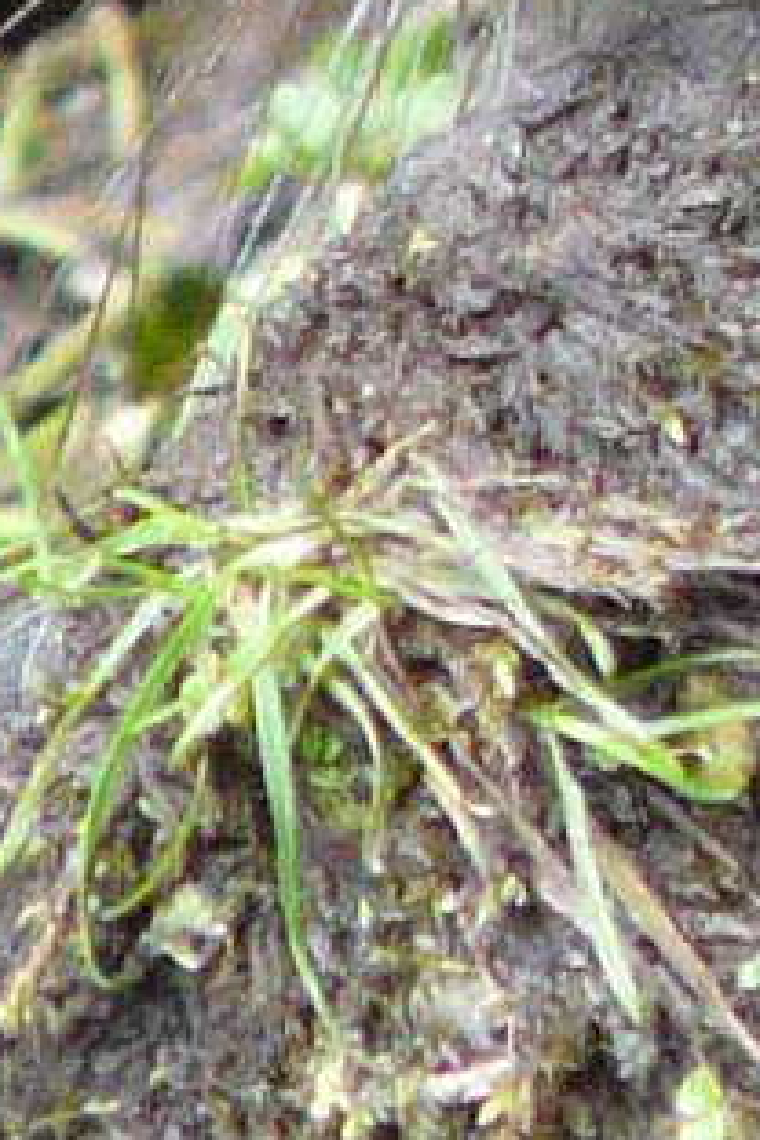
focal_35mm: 3178
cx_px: 1206
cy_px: -808
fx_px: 100629
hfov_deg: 0.4
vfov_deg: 0.6
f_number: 3.6
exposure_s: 1/60
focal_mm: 61.4
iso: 200
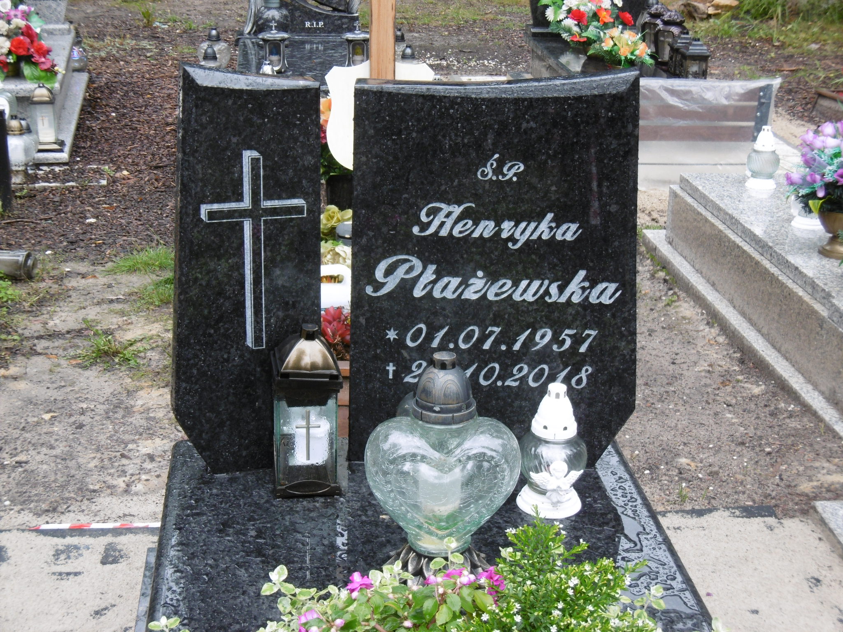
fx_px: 1437
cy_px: 316
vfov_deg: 24.8
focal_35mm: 59
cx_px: 422
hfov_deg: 32.7
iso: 100
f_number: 4.2
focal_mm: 10.5
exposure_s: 1/60
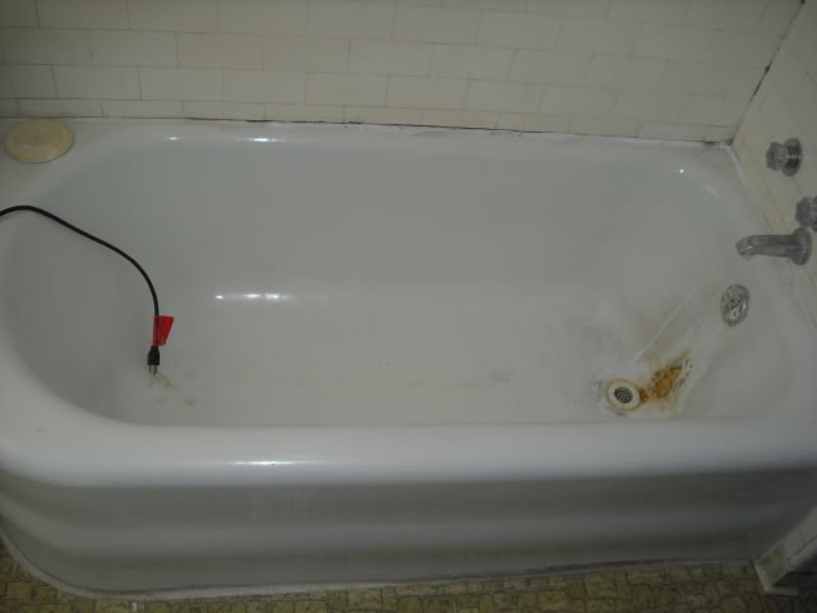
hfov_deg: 49.0
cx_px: 408
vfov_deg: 37.7
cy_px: 306
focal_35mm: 38
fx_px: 897
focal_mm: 6.2
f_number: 2.8
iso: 64
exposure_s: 1/125
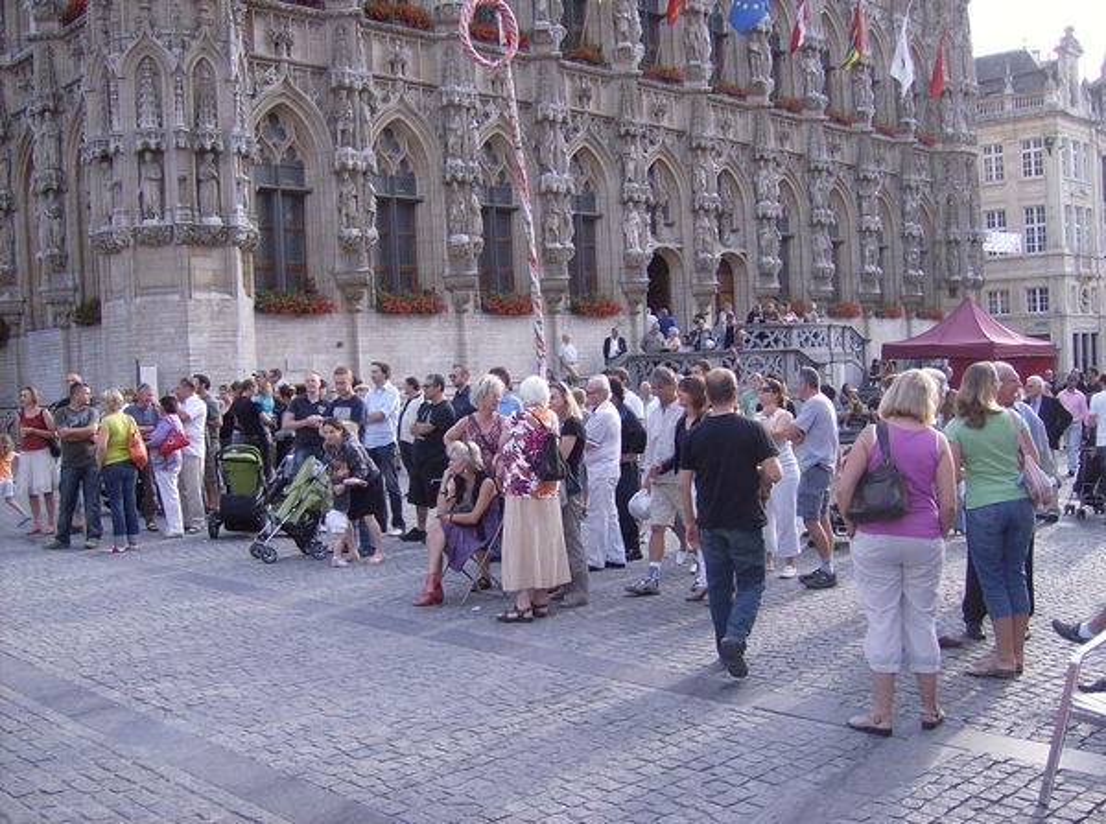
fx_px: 1147
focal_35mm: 36
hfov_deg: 51.5
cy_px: 412
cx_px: 553
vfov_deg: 39.5
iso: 100
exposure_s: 1/170
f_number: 2.8
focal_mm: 6
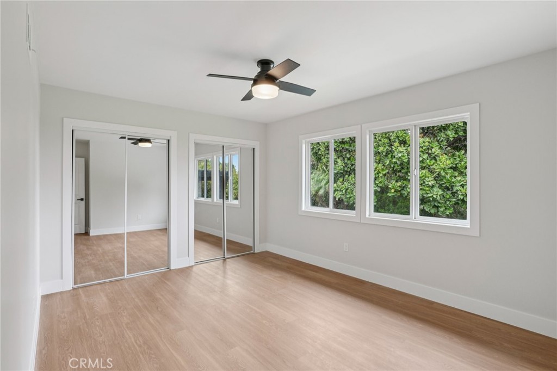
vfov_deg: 70.4
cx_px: 278
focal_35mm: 17
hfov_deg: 93.3
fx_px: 263
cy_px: 186
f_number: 8
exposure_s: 1/30
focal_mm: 17
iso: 500
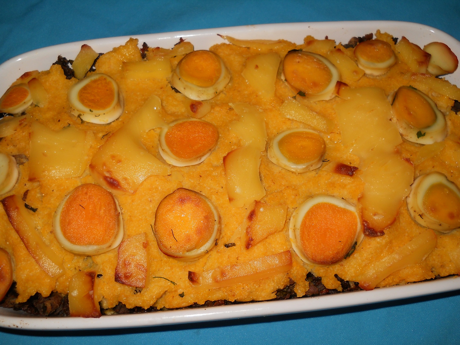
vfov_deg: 35.1
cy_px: 172
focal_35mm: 41
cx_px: 230
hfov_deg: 45.8
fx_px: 545
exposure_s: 1/30
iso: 80
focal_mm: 6.72
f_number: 5.5
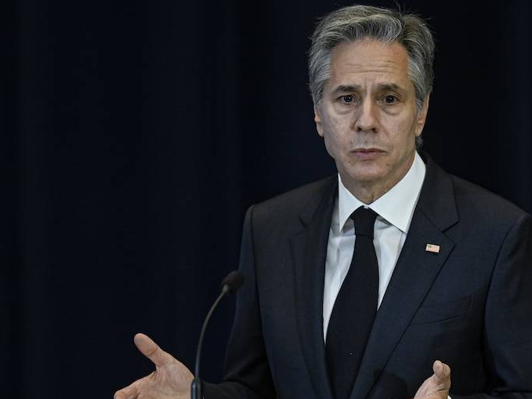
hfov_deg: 2.9
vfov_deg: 2.2
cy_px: 256
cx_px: 380
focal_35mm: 680
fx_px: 10449
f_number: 3.2
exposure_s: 1/320
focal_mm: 400
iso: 2500
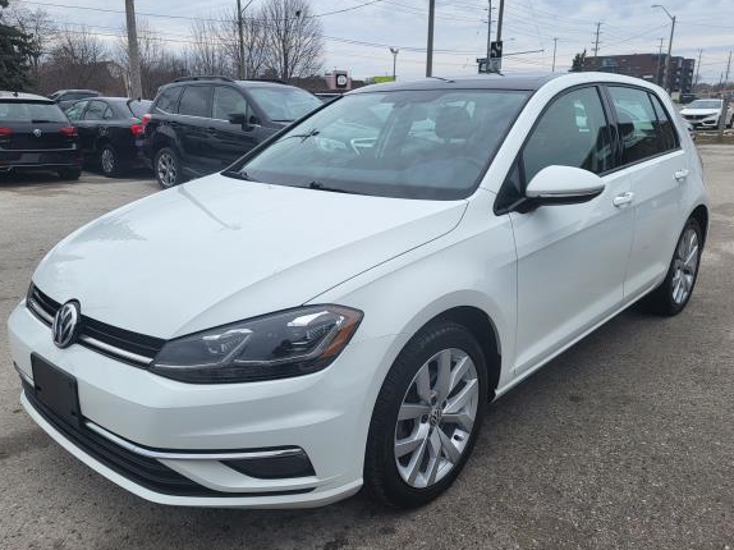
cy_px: 292
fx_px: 615
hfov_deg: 61.7
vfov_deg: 48.2
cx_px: 354
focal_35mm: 29
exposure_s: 1/1384
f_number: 1.8
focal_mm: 5.4
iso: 40
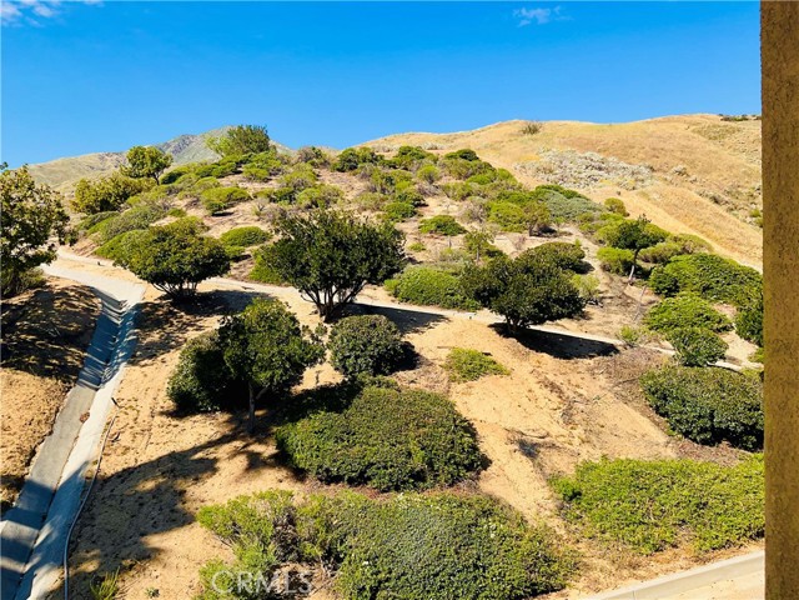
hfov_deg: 61.7
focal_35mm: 29
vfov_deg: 48.2
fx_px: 669
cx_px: 400
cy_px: 300
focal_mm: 3
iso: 16
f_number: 1.8
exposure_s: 1/1675
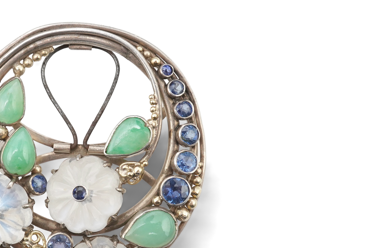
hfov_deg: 27.0
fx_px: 765
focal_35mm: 74
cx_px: 90
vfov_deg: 18.4
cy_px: 165
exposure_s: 1/125
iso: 640
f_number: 16
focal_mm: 30
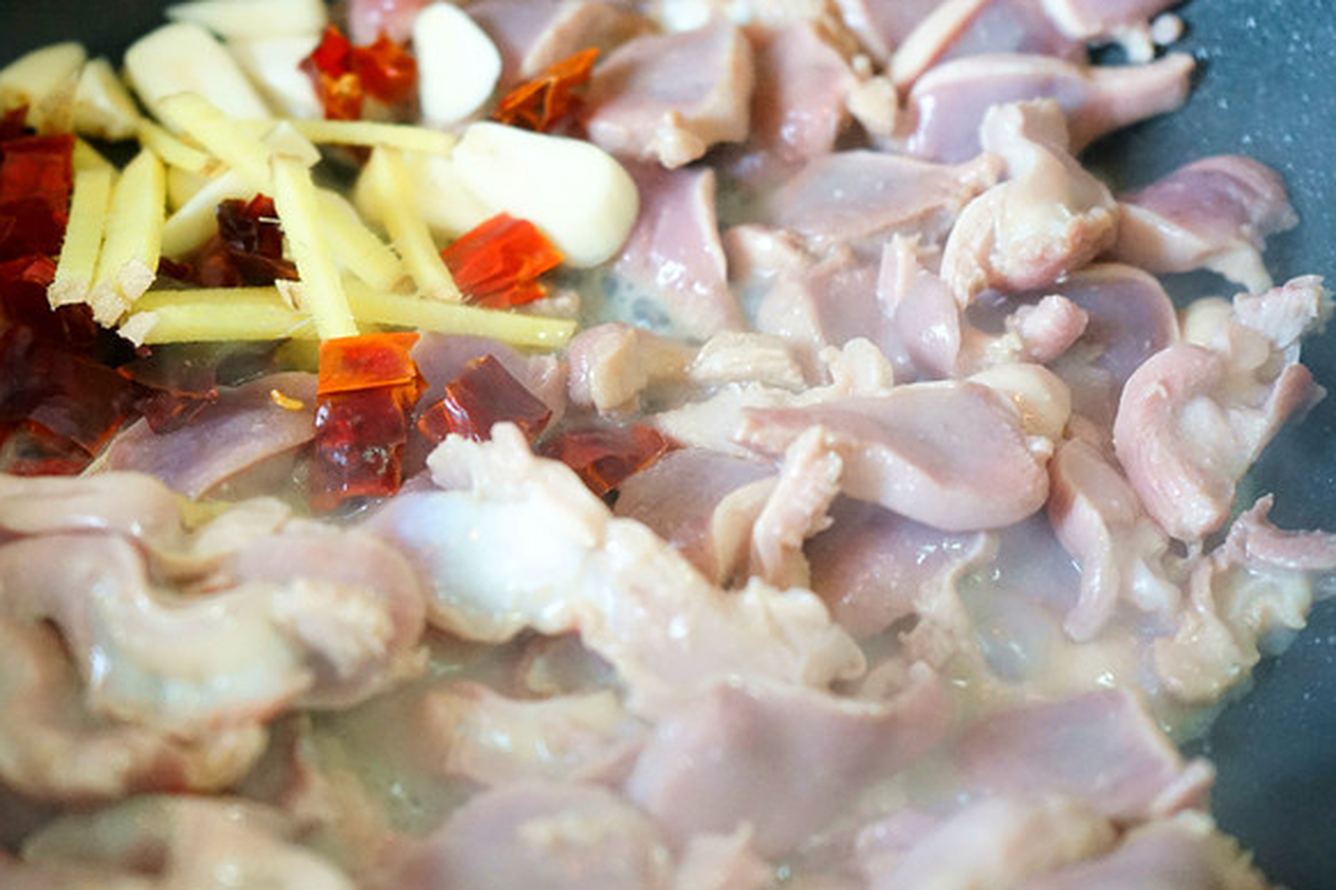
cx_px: 475
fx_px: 2449
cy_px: 338
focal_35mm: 66
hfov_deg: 30.3
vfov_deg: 20.6
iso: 6400
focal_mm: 48
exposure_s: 1/60
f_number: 4.5
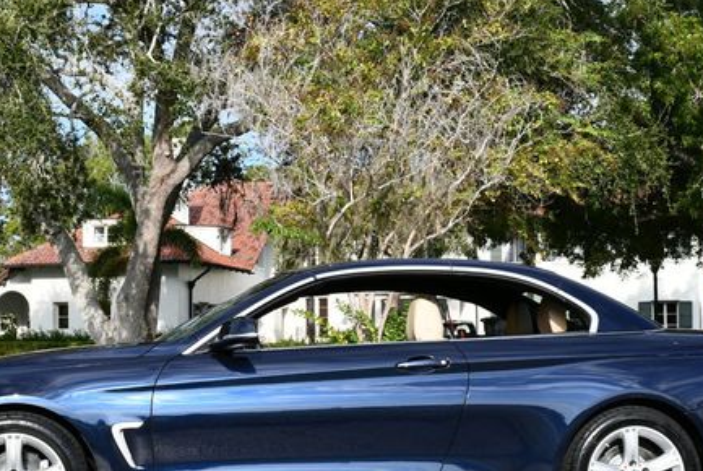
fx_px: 1271
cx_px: 331
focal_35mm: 65
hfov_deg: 30.9
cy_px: 286
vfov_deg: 21.0
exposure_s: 1/250
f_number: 8
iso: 125
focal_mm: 22
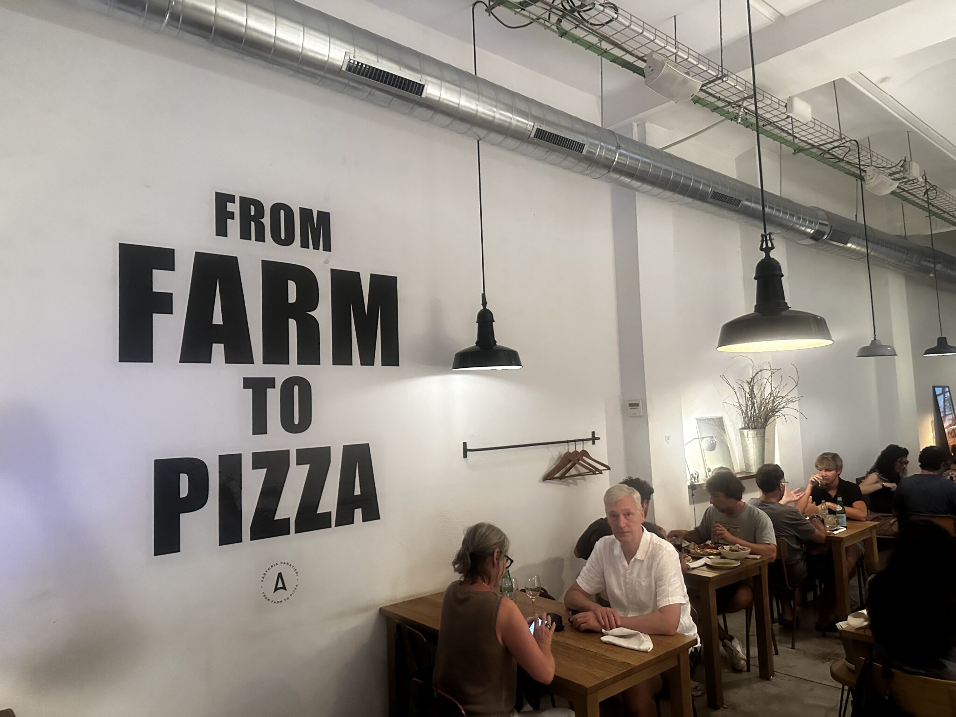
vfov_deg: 56.8
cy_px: 358
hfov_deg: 71.6
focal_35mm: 24
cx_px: 478
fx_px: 663
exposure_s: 1/50
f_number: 1.78
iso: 800
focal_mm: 6.86
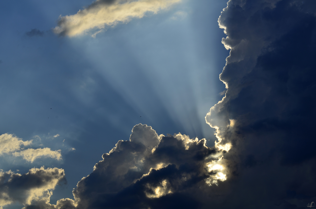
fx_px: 920
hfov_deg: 19.5
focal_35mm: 105
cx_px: 158
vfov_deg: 13.0
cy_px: 104
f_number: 11
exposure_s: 1/500
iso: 100
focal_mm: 70
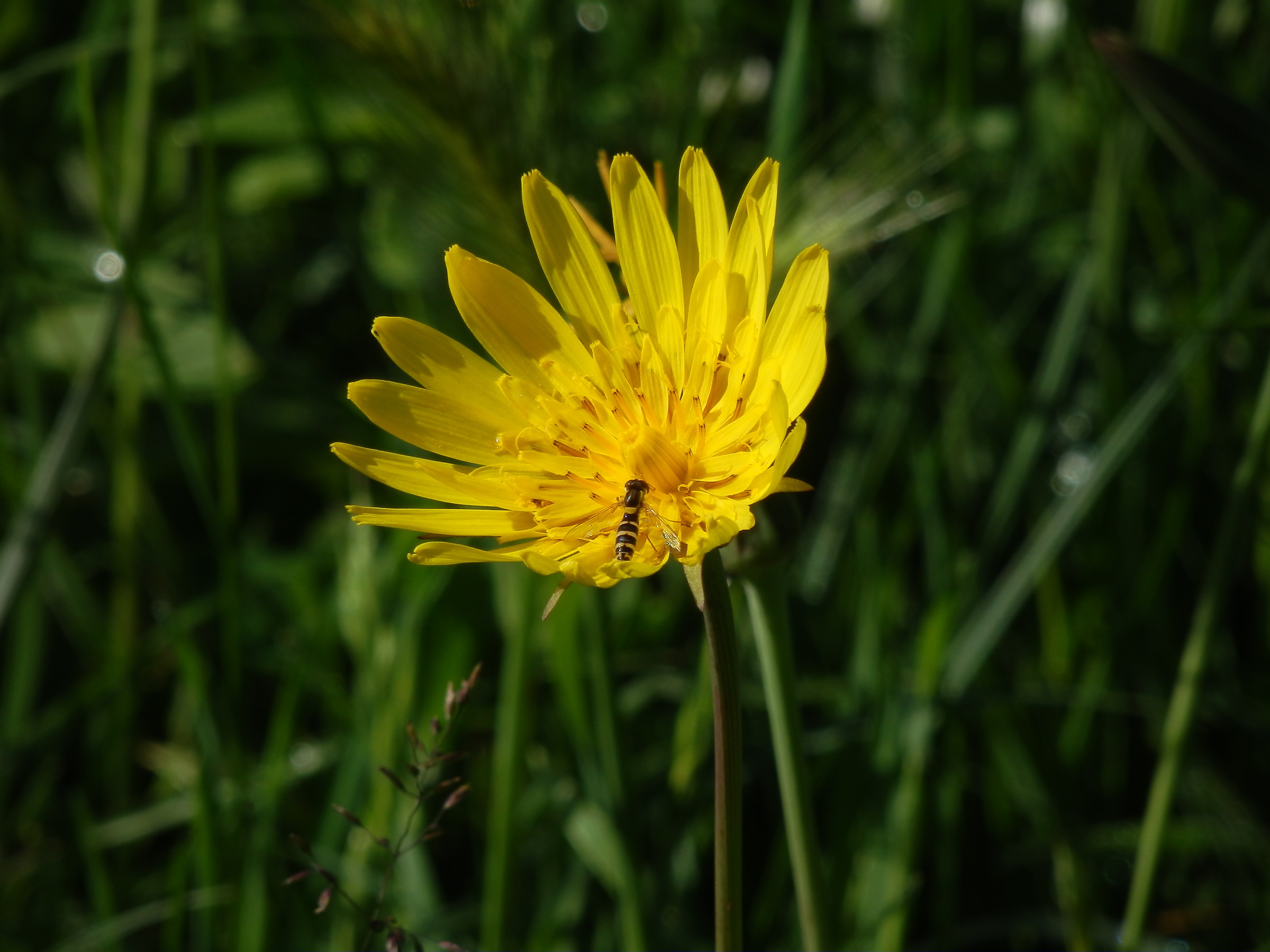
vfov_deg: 2.8
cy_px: 476
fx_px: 19518
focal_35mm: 532
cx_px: 635
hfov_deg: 3.7
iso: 80
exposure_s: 1/400
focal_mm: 95
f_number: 6.9
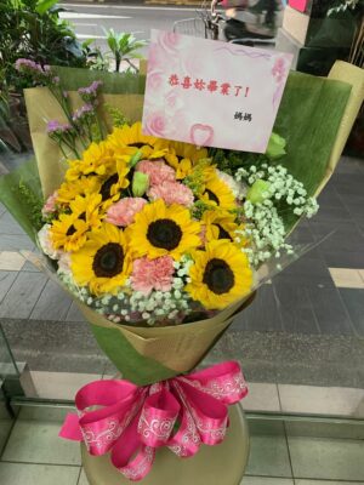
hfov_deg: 53.1
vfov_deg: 67.3
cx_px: 182
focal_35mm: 26
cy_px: 242
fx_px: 365
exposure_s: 1/60
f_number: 1.8
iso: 160
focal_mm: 4.25
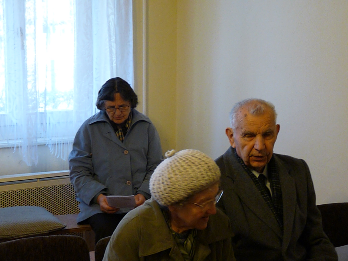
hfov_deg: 27.0
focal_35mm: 72
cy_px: 130
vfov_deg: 20.4
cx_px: 174
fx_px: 724
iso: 800
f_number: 3.4
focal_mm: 12.8
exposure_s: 1/60
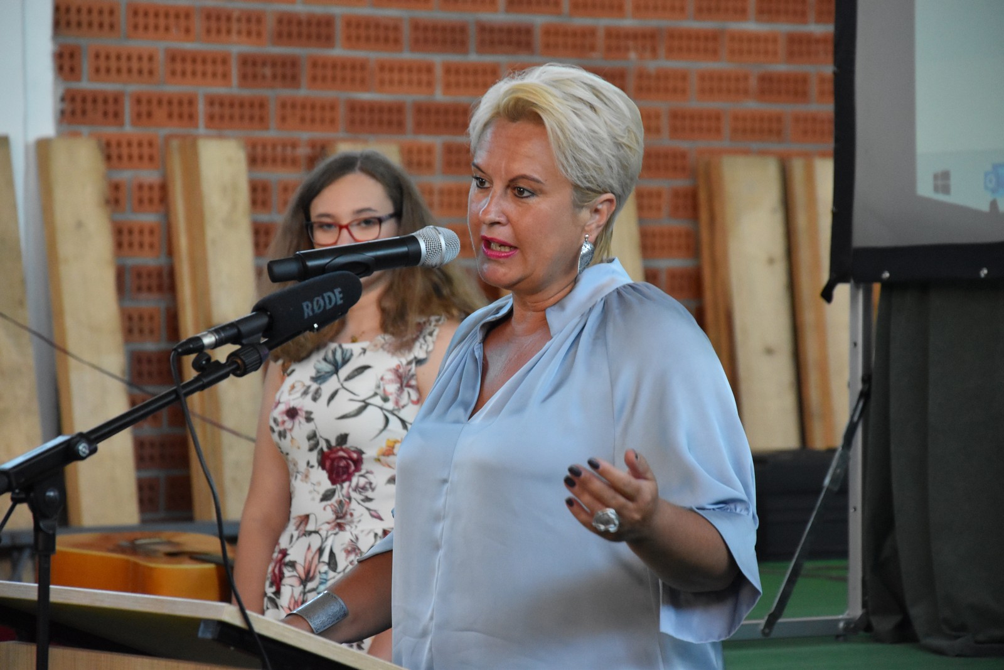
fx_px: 4393
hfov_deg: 13.0
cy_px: 335
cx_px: 502
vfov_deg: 8.7
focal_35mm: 158
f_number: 5.6
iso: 3200
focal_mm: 105
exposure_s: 1/125
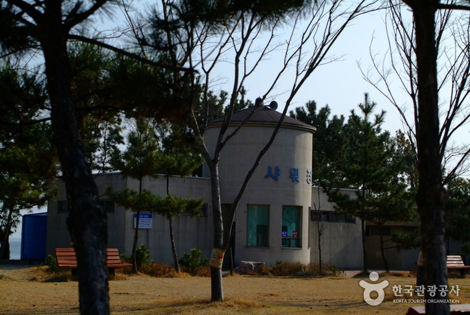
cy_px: 158
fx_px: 980
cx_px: 235
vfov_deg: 18.2
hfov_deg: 27.0
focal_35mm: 75
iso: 100
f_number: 8
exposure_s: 1/250
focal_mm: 50
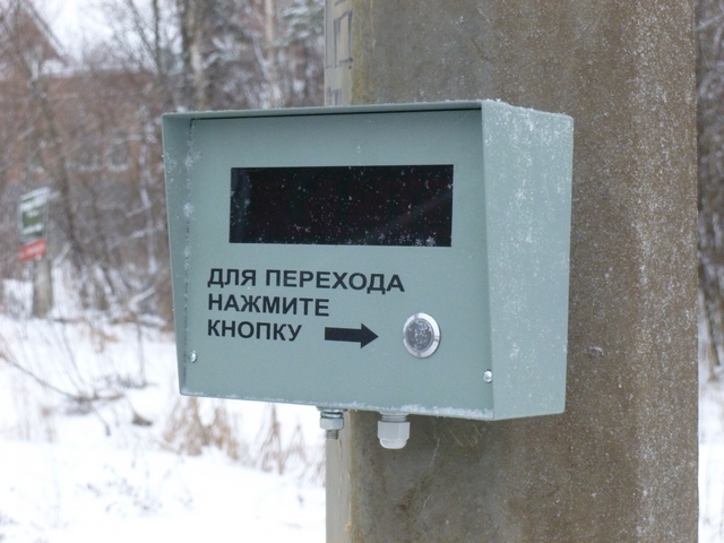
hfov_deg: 23.0
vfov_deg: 17.4
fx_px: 1778
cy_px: 272
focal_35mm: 85
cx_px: 362
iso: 400
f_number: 4.6
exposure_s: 1/40
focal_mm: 15.1
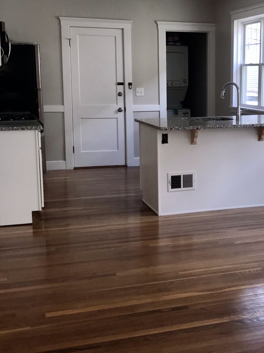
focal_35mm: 54
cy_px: 169
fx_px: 549
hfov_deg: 26.4
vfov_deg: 35.5
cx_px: 218
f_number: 1.8
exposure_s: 1/83
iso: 20
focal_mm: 3.99
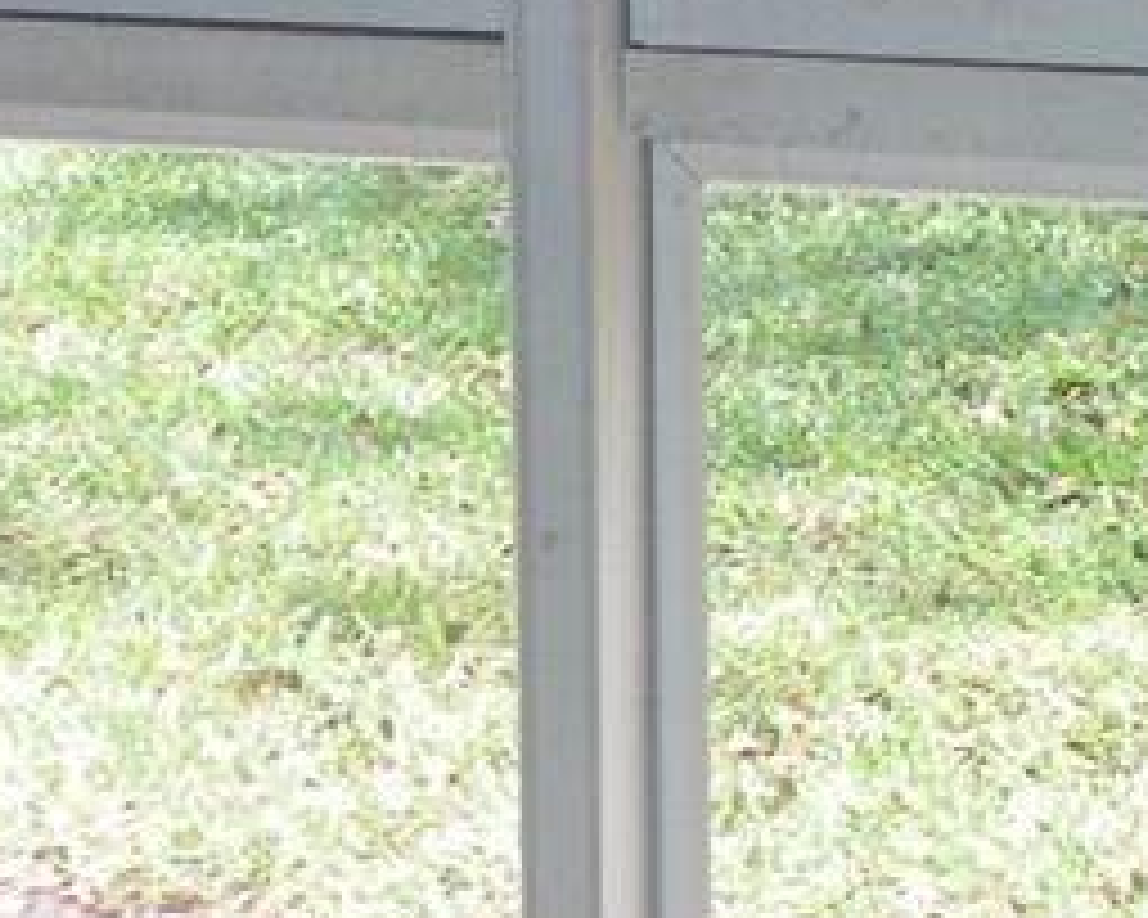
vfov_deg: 10.4
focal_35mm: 149
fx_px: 5062
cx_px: 1062
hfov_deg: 12.8
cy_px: 472
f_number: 3.1
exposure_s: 1/200
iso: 64
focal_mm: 6.3
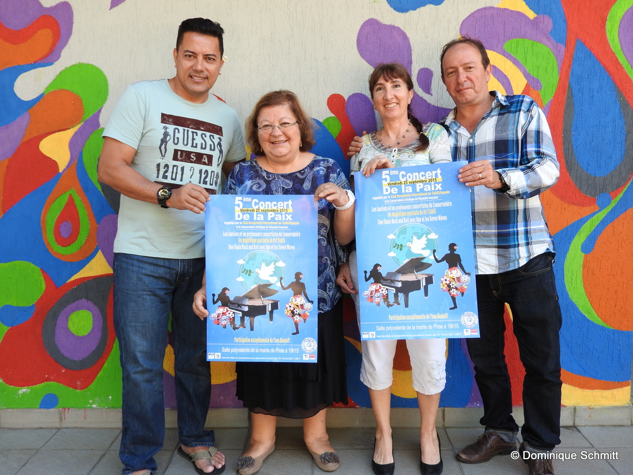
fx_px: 549
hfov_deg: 60.0
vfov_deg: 46.8
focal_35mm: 30
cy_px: 238
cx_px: 316
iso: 100
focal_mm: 5.4
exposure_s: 1/40
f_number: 3.5
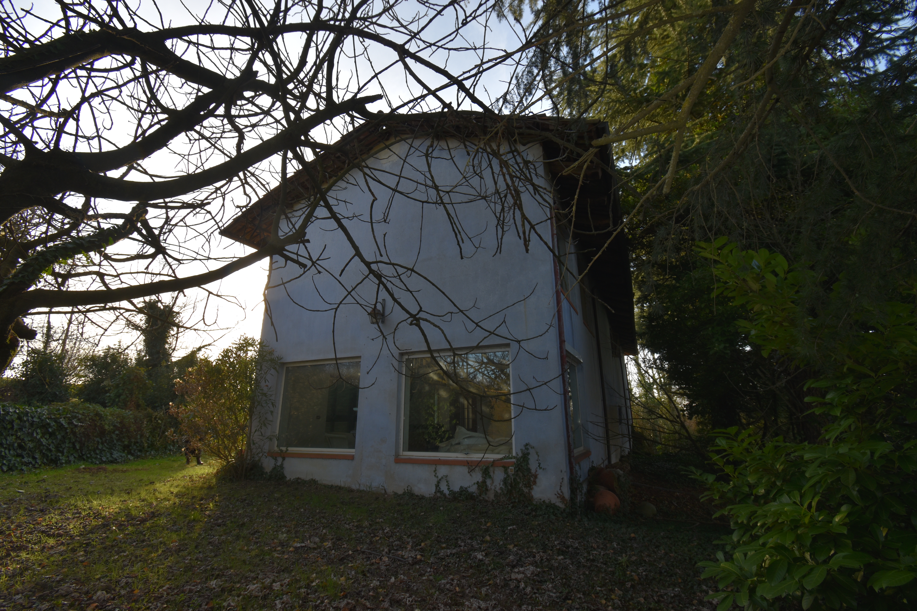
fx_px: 382
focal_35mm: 15
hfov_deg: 100.4
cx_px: 458
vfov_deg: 77.3
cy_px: 306
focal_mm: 10
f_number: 6.3
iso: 100
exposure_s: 1/160
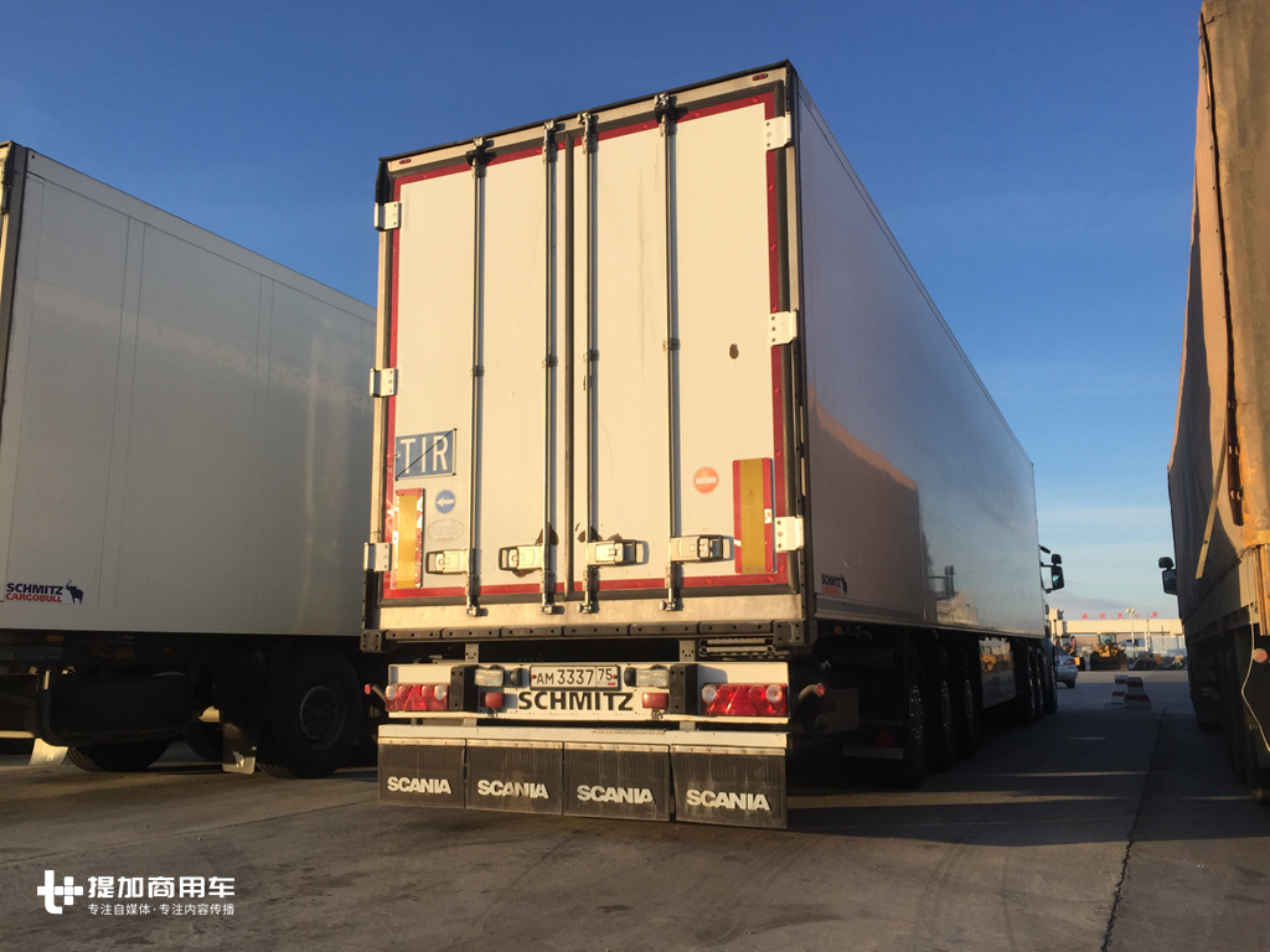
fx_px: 1064
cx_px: 635
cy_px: 476
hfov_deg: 61.7
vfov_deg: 48.2
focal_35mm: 29
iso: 32
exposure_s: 1/920
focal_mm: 4.15
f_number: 2.2
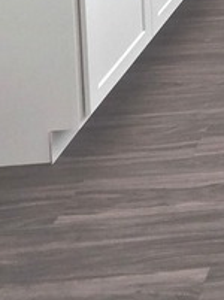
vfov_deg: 18.6
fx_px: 606
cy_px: -291
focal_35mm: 70
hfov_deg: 14.3
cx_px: 533
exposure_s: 1/251
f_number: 2.2
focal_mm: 2.2
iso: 50
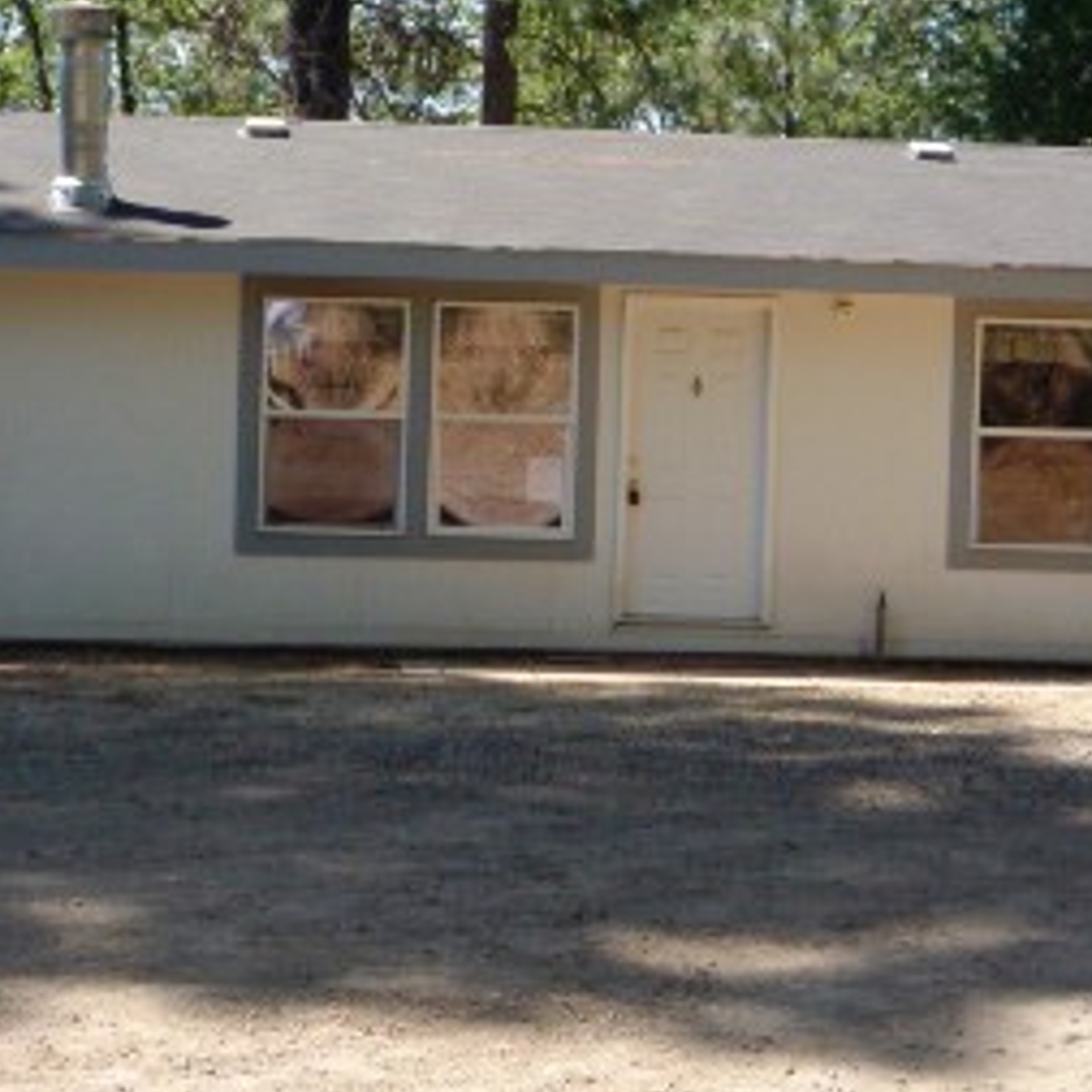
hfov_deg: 25.7
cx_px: 445
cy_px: 401
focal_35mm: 67
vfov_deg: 25.6
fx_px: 2391
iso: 100
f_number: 4
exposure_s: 1/250
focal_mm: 5.2
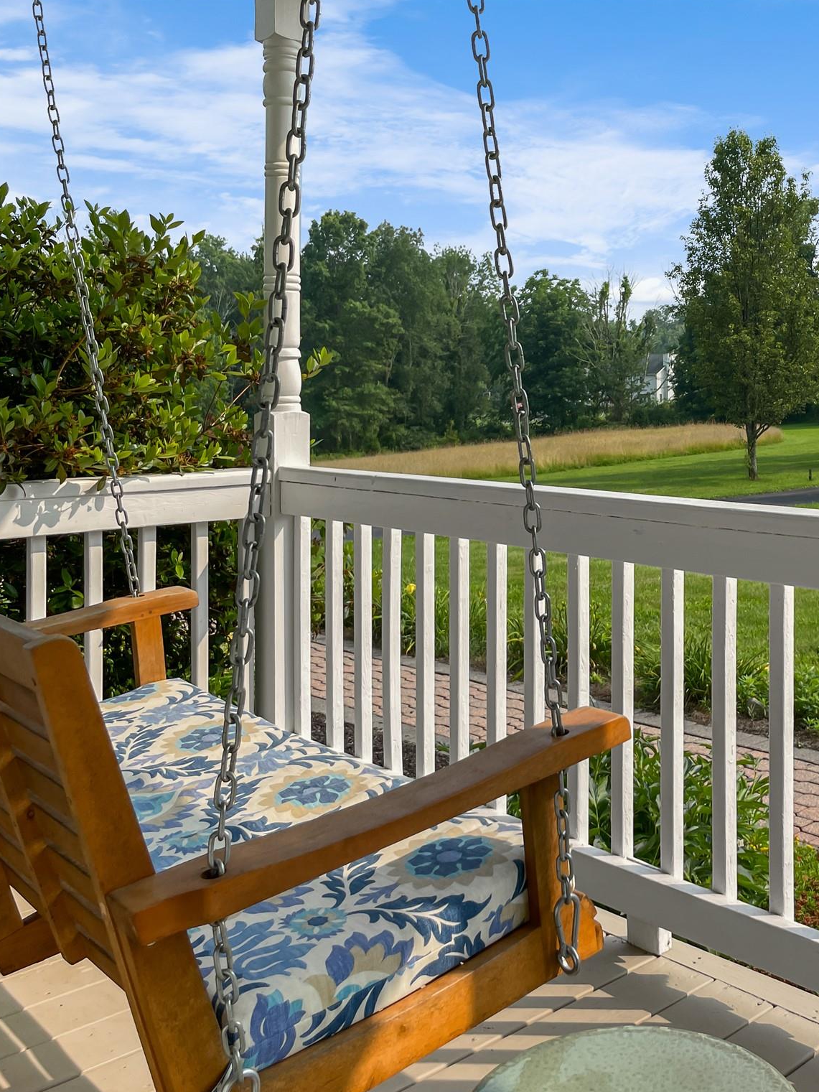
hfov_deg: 39.1
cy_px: 546
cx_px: 657
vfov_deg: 52.6
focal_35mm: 35
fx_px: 1104
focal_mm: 4.2
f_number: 1.6
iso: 32
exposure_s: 1/3400
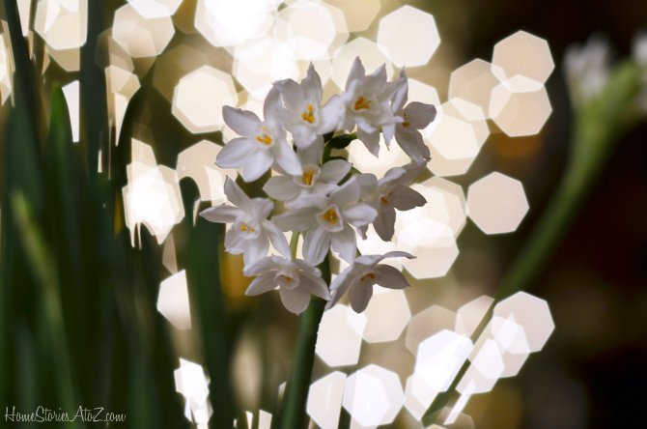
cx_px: 324
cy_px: 214
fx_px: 1345
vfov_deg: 18.1
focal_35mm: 75
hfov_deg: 27.0
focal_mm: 50
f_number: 2.8
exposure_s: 1/15
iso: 400
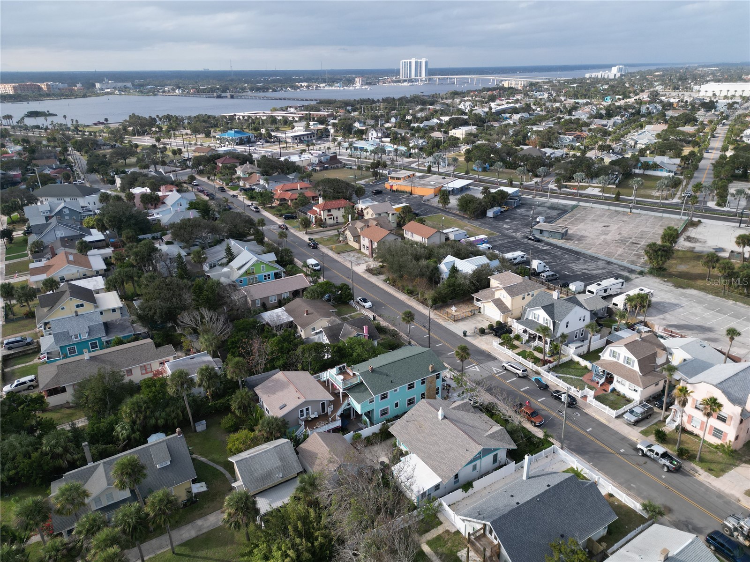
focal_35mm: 24
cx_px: 375
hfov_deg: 71.6
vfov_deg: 56.8
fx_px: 520
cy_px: 281
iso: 130
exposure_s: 1/2000
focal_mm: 6.72
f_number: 1.7
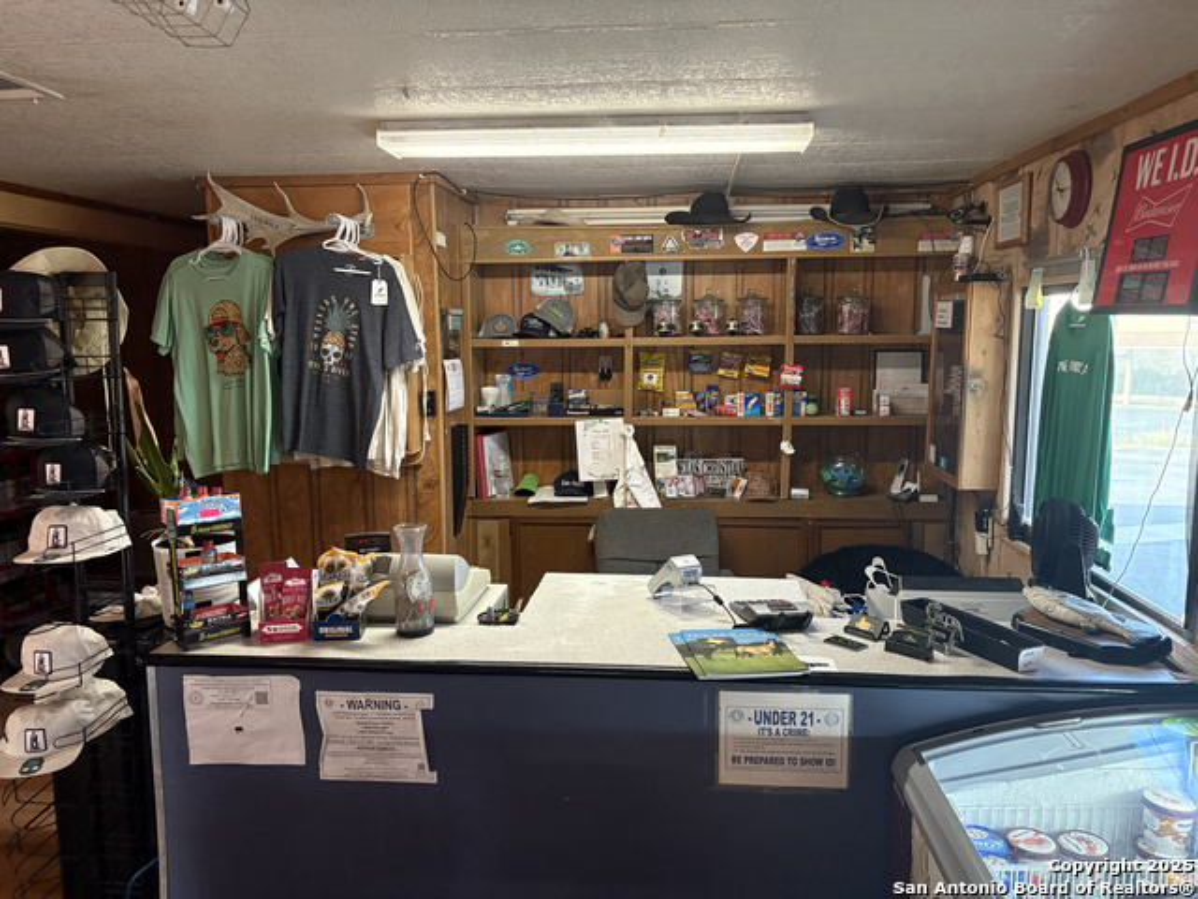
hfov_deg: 67.3
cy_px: 450
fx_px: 900
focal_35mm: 26
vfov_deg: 53.1
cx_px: 599
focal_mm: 5.96
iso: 400
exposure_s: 1/60
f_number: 1.6
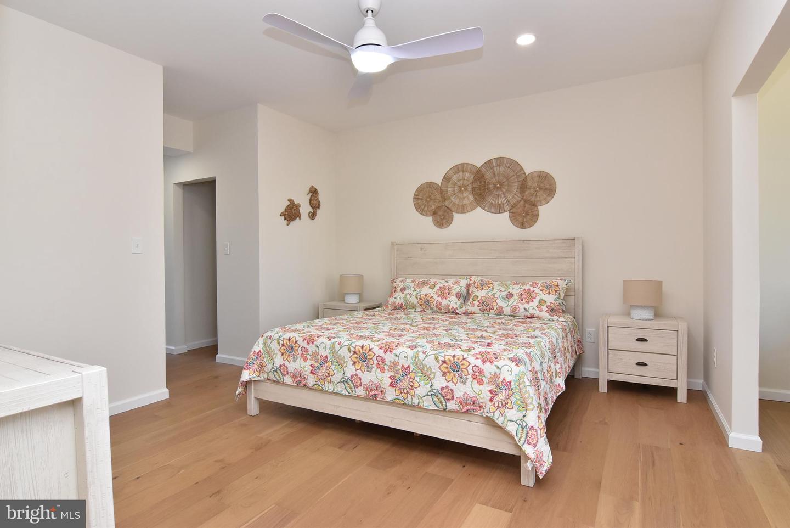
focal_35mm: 18
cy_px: 264
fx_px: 395
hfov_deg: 90.0
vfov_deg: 67.5
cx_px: 395
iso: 800
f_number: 10
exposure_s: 1/60
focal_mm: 12
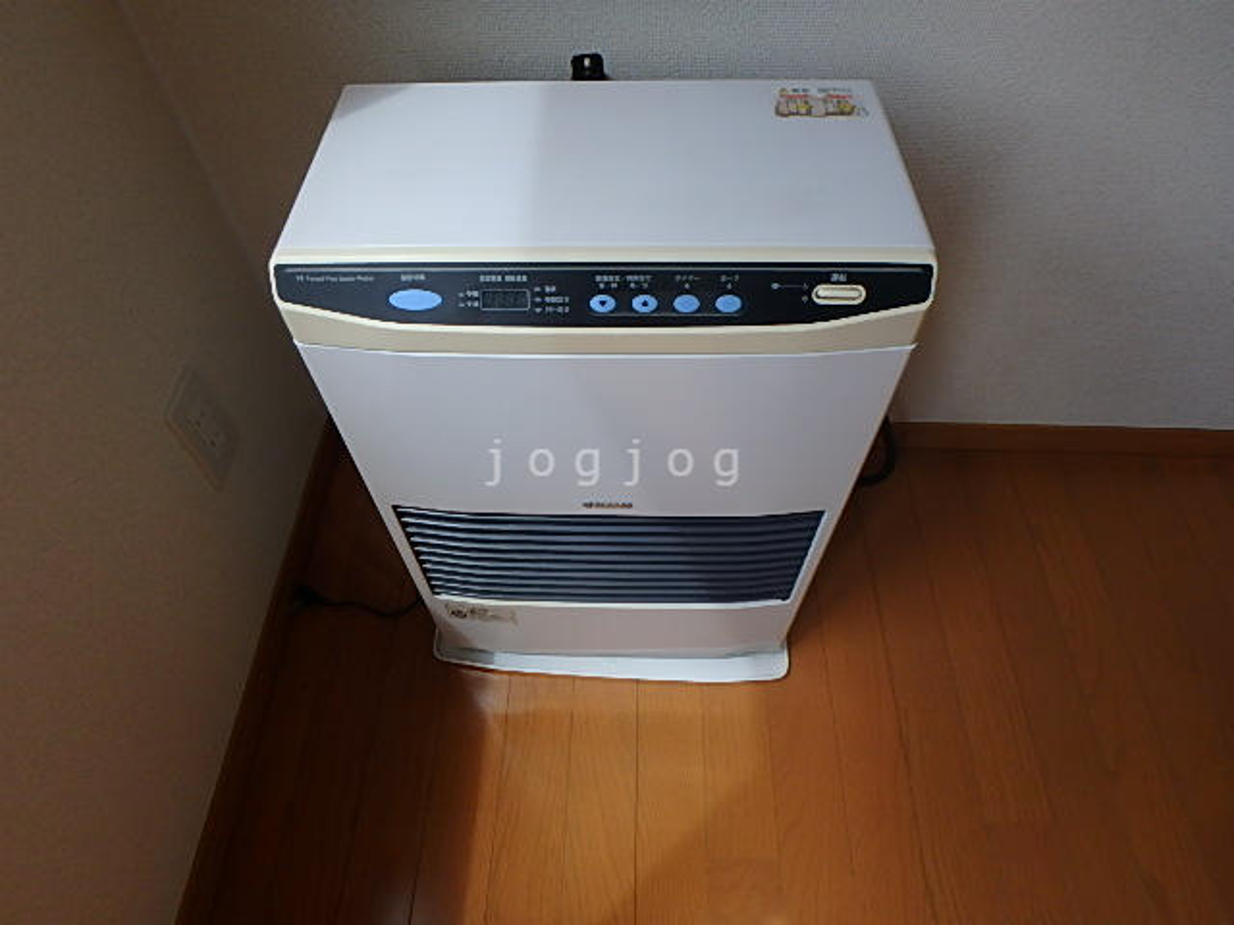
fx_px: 749
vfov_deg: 63.4
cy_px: 462
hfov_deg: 79.0
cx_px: 617
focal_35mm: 21
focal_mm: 3.7
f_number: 3.5
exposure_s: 1/160
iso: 125
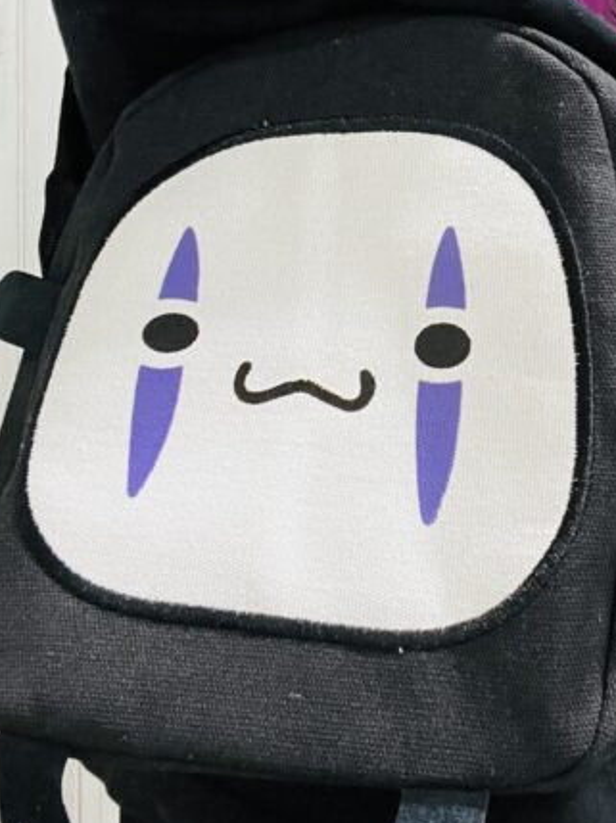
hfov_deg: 25.3
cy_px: 144
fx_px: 1331
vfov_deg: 33.2
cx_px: 545
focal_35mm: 56
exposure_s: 1/40
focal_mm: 2.71
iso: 320
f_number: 2.2
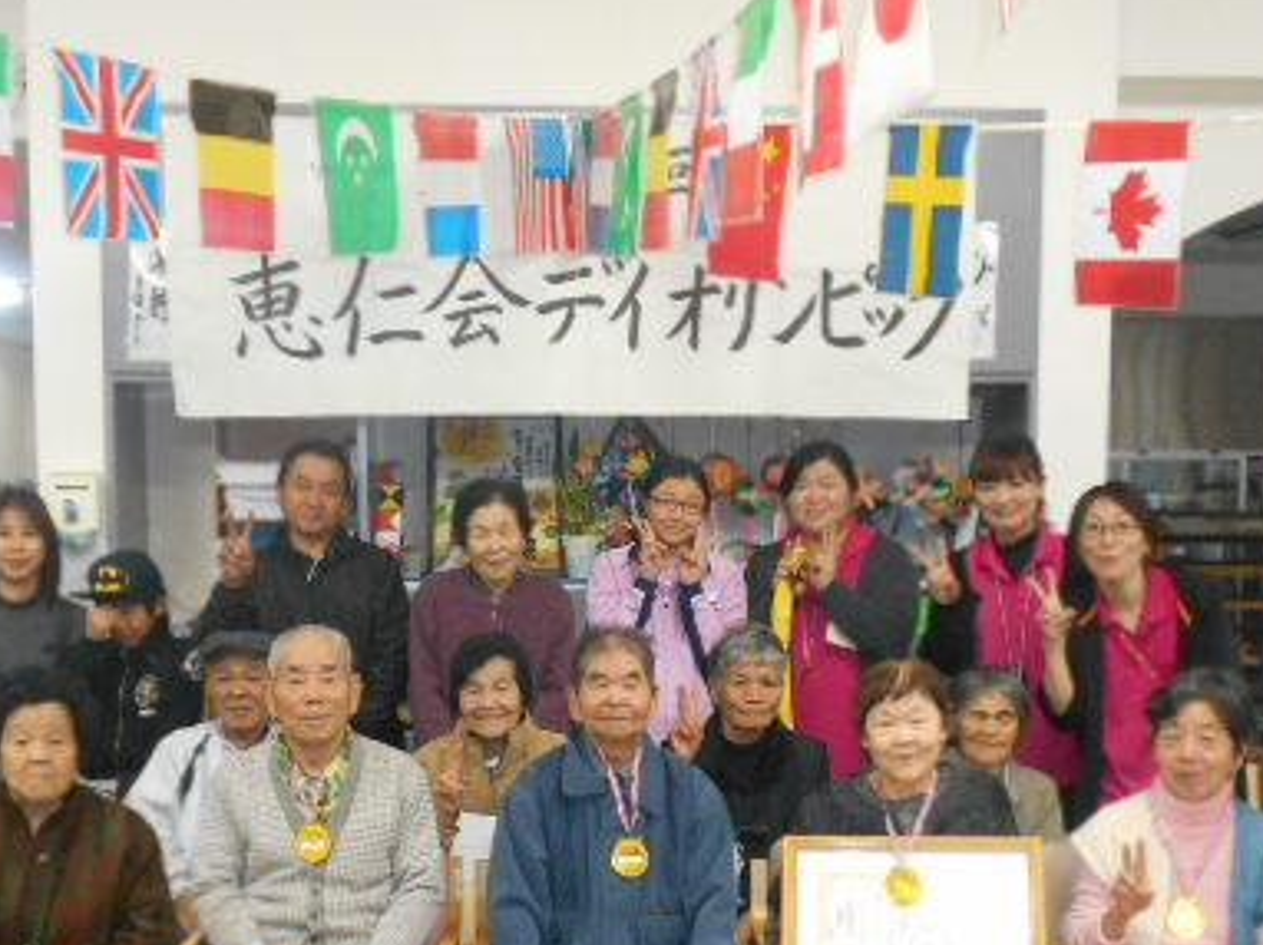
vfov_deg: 25.3
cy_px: 717
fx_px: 2078
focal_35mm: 57
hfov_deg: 33.8
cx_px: 569
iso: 450
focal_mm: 5.8
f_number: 3.6
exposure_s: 1/30
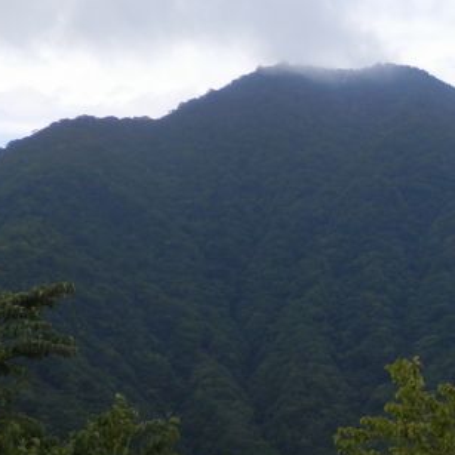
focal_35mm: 92
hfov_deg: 18.7
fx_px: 1368
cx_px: 360
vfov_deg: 18.8
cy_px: 299
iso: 80
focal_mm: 7.3
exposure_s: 1/320
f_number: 3.7
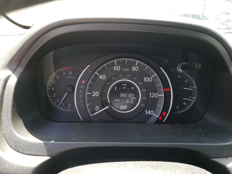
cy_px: 87
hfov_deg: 67.3
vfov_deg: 53.1
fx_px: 174
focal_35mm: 26
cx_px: 116
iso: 50
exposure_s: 1/141
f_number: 1.5
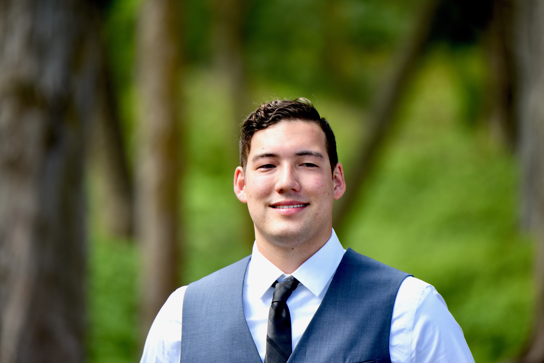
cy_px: 182
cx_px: 272
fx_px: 6046
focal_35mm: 400
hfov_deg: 5.2
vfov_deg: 3.4
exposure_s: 1/200
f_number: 5.6
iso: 200
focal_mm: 400
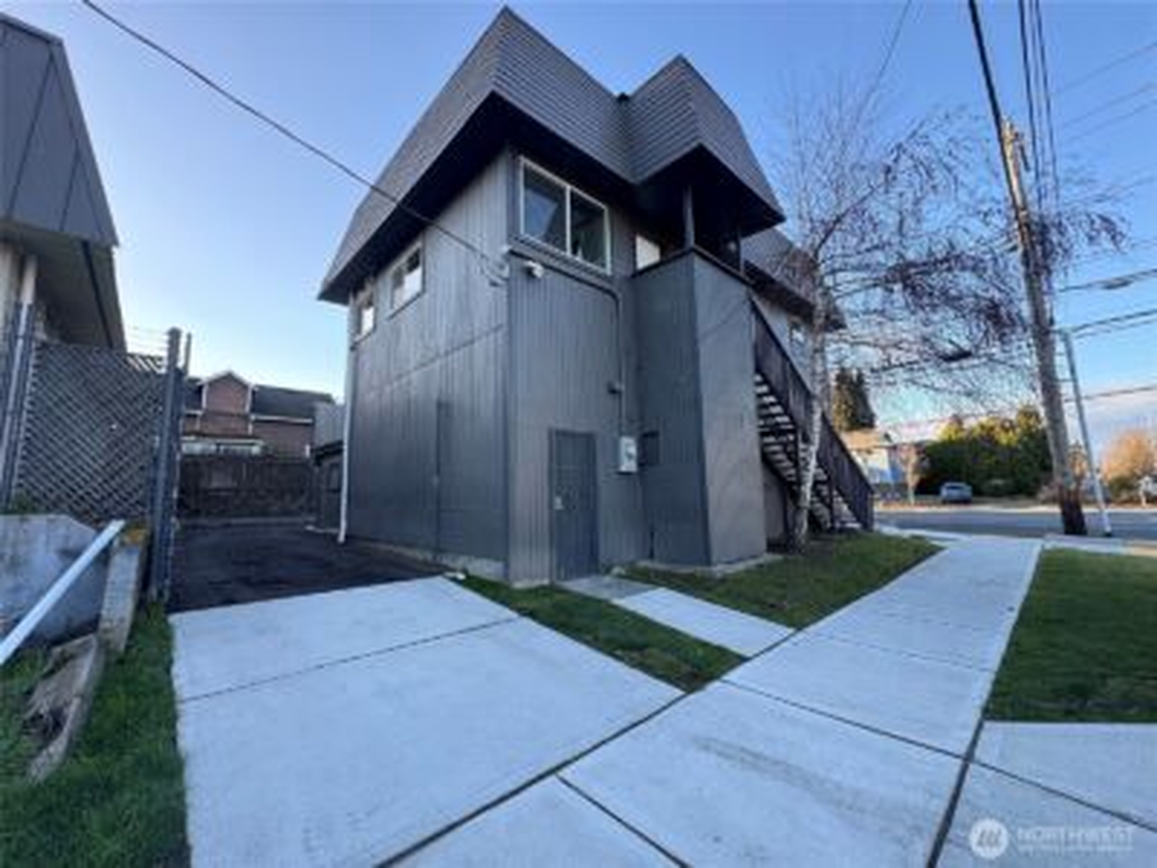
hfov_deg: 102.1
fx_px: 468
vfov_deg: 85.7
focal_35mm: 14
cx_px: 578
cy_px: 434
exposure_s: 1/99
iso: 50
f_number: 2.2
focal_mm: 2.22
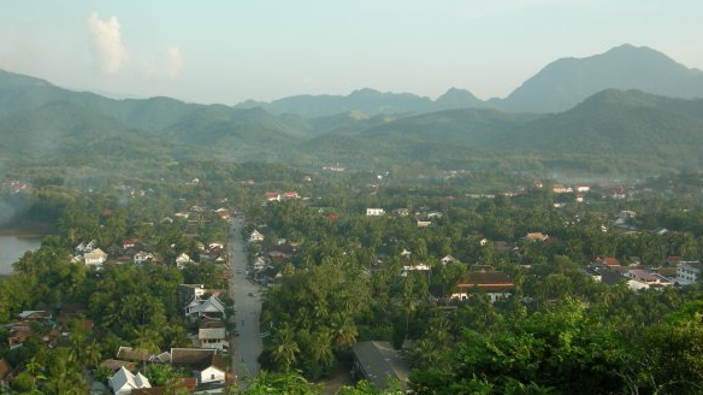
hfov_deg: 47.3
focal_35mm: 43
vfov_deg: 27.5
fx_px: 801
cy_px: 265
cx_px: 379
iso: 64
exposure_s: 1/130
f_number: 4.3
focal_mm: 7.5
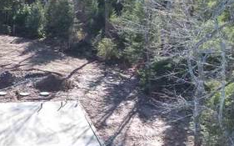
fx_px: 739
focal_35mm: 116
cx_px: -42
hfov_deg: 17.2
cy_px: 163
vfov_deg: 11.1
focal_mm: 6.72
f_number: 1.7
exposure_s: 1/1500
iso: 200
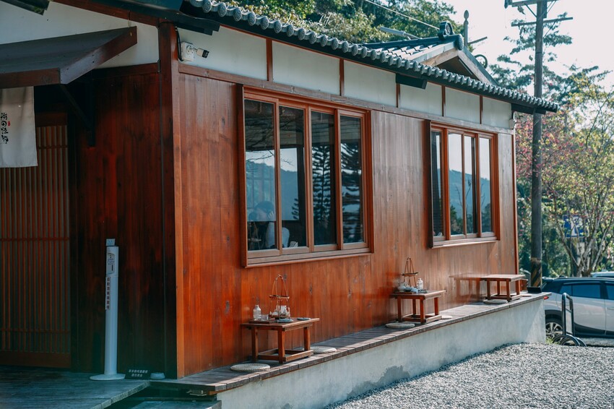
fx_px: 938
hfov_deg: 36.3
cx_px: 307
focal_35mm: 55
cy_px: 204
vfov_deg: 24.6
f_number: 3.5
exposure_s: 1/400
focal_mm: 55
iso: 100
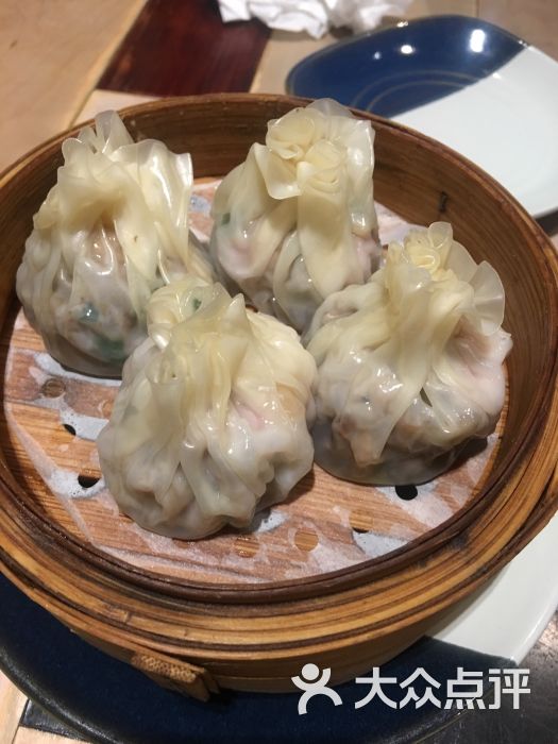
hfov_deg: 48.2
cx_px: 279
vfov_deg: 61.7
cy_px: 372
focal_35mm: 29
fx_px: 623
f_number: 2.2
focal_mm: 4.15
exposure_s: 1/17
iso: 64
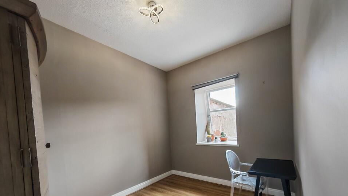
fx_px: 129
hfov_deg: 106.7
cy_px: 132
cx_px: 183
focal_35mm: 14
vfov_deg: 71.9
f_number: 2
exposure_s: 1/50
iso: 160
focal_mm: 1.82
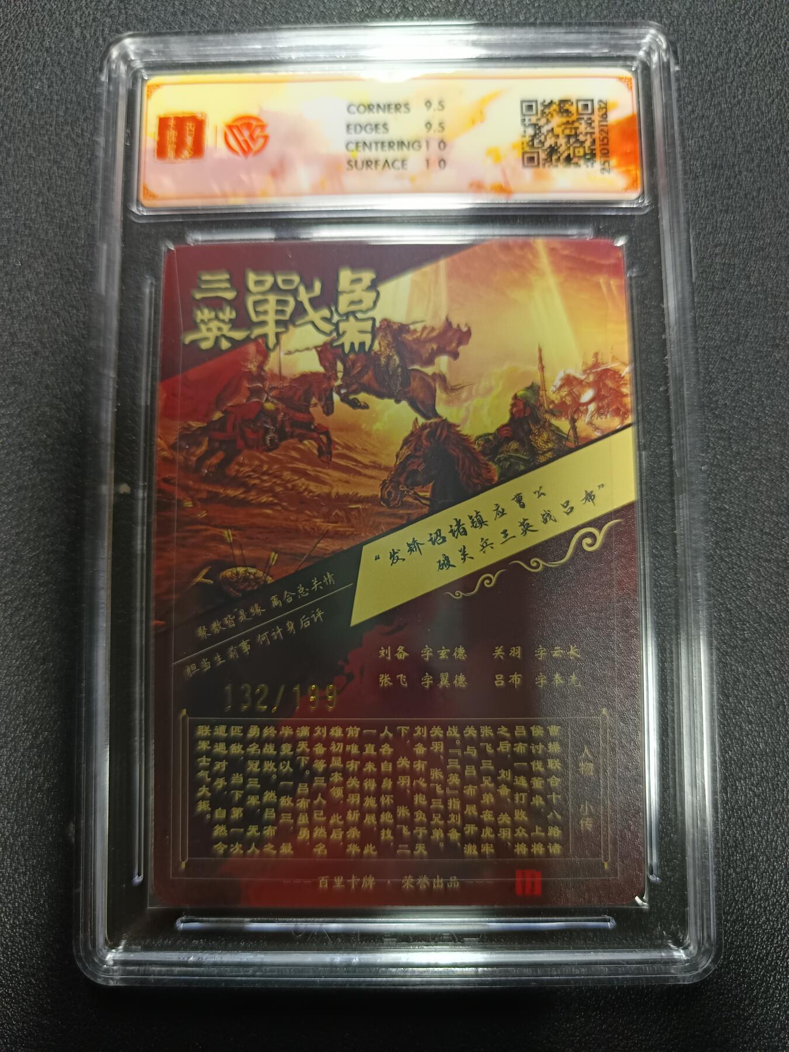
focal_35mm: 24
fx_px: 729
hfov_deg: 56.8
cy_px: 526
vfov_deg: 71.6
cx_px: 394
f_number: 1.7
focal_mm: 5.31
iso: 860
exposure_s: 1/50
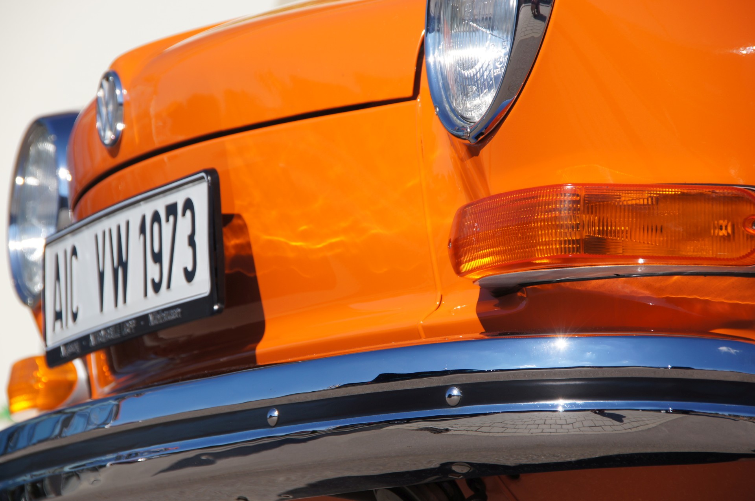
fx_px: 4240
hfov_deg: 10.2
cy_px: 250
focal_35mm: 202
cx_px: 378
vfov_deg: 6.8
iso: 100
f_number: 8
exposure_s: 1/320
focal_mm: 135
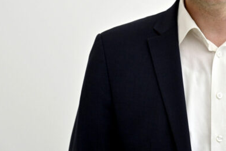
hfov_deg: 17.5
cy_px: 7
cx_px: 203
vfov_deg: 11.8
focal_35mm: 115
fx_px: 722
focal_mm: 58
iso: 800
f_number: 4
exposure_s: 1/400
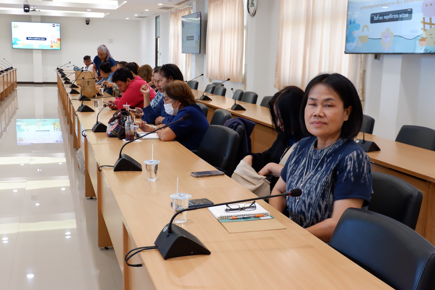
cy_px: 145
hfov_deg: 49.6
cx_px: 218
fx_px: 471
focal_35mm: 39
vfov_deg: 34.2
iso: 1000
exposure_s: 1/56
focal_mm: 26.9
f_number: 4.5
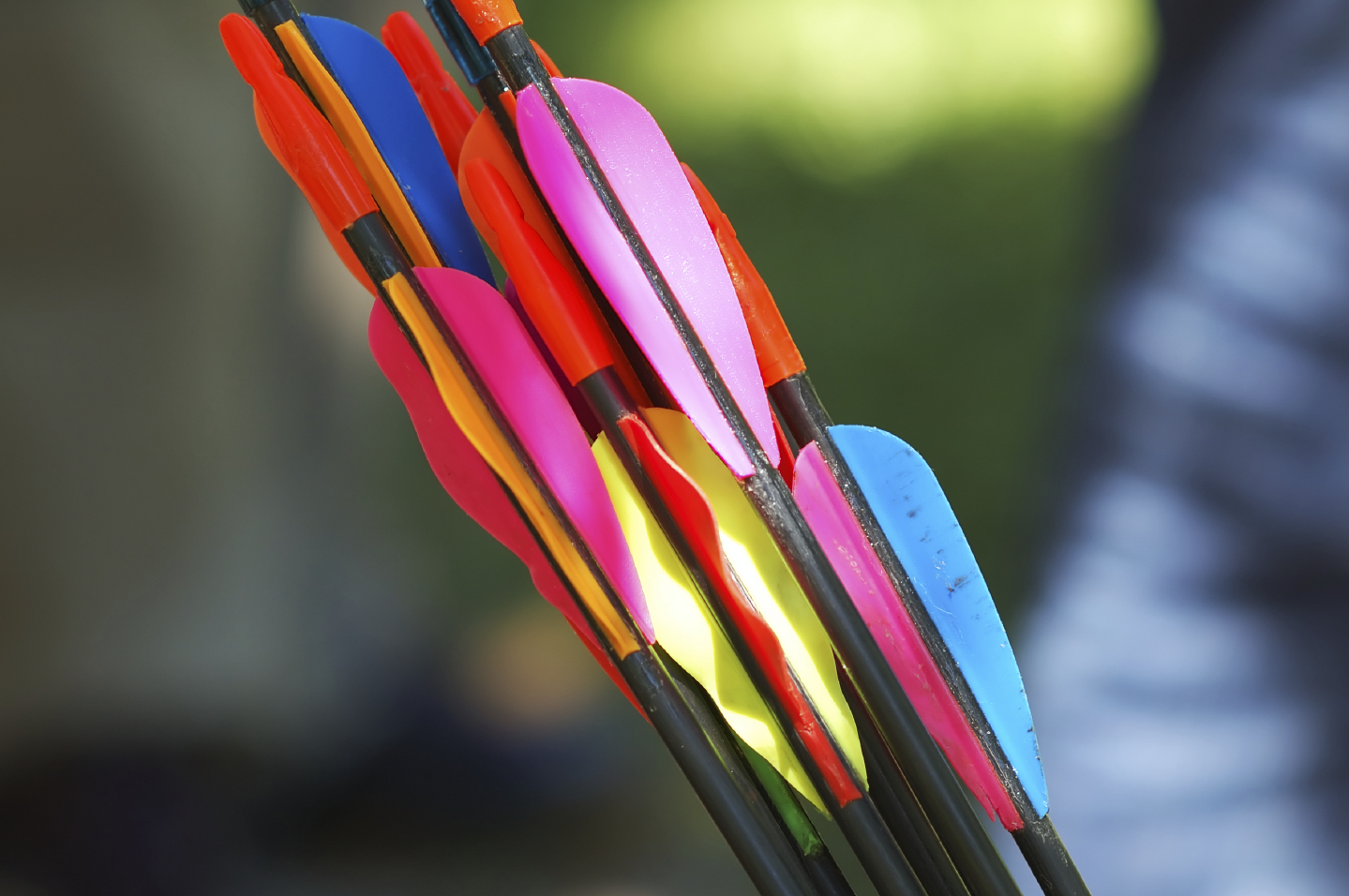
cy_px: 415
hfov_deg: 13.6
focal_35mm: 151
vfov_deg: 9.1
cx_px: 792
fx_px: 5636
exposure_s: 1/200
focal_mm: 85
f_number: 4.5
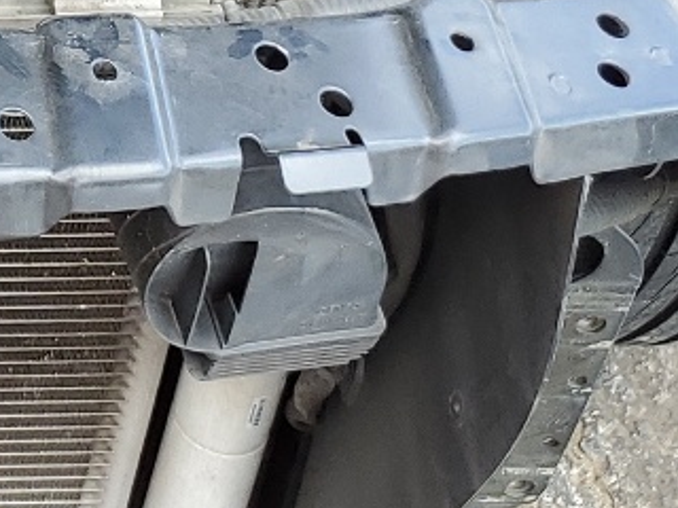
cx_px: -640
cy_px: -413
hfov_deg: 13.3
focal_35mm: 130
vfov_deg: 10.7
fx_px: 2546
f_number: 1.5
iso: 50
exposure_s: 1/172
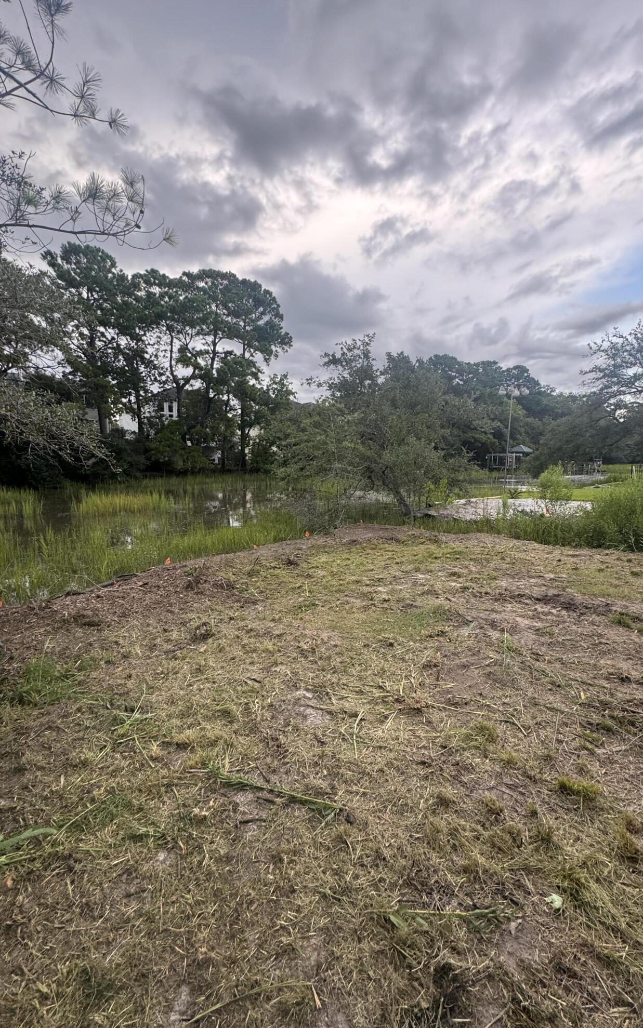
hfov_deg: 74.8
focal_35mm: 15
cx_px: 332
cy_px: 510
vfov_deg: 101.5
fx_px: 421
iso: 80
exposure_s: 1/99
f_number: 2.2
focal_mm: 2.22
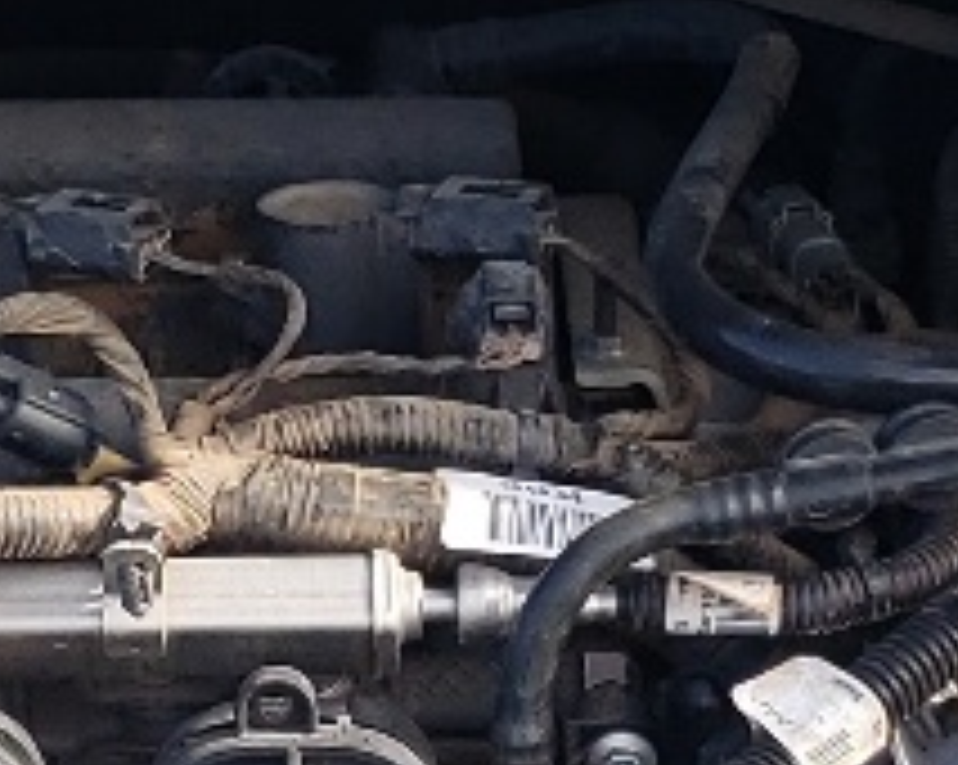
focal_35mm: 191
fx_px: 5410
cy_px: 418
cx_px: 261
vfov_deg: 8.1
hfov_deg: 10.1
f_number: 1.5
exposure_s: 1/667
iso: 50
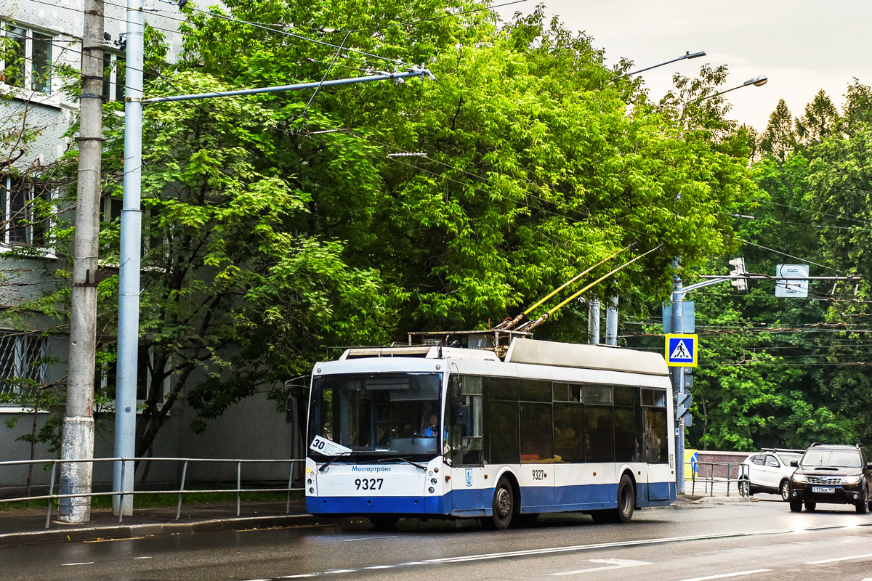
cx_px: 436
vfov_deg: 18.9
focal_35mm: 72
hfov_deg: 28.1
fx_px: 1744
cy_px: 290
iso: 640
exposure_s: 1/500
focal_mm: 48
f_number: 4.5
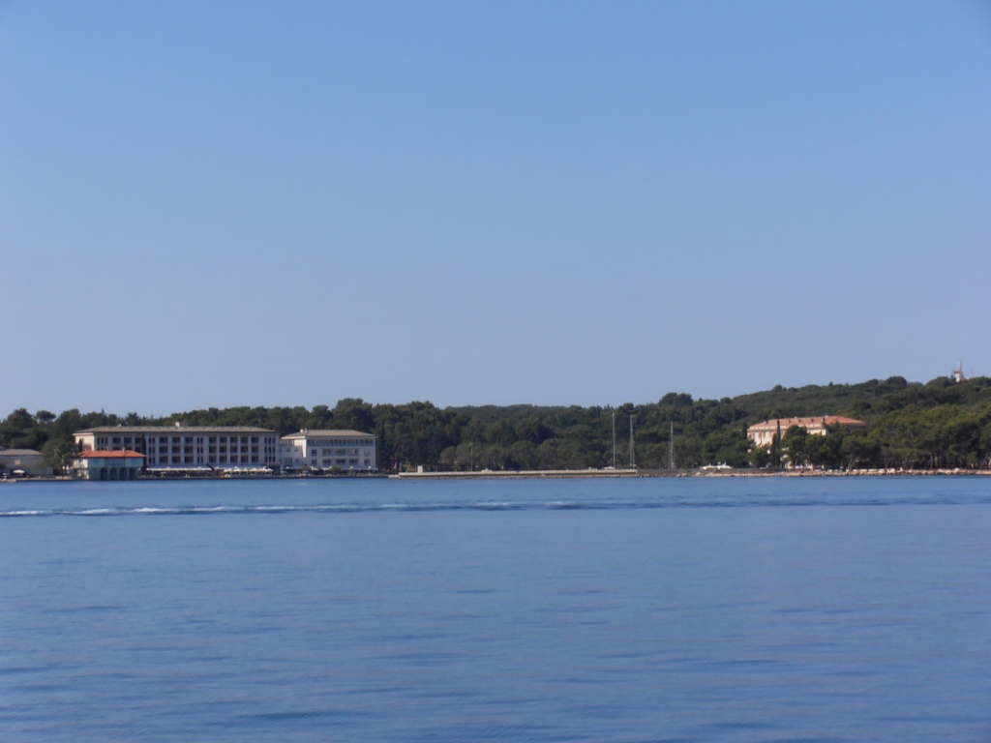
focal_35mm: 111
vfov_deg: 13.3
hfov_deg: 17.7
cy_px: 372
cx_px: 496
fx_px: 3178
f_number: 14
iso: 80
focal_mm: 19.64
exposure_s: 1/125
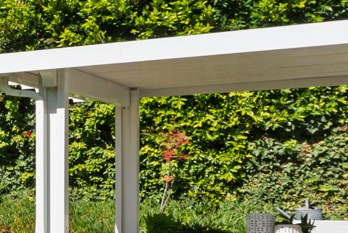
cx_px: -714
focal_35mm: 100
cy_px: 135
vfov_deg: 13.7
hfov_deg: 11.2
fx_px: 967
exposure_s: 1/50
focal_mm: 15
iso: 250
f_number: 9
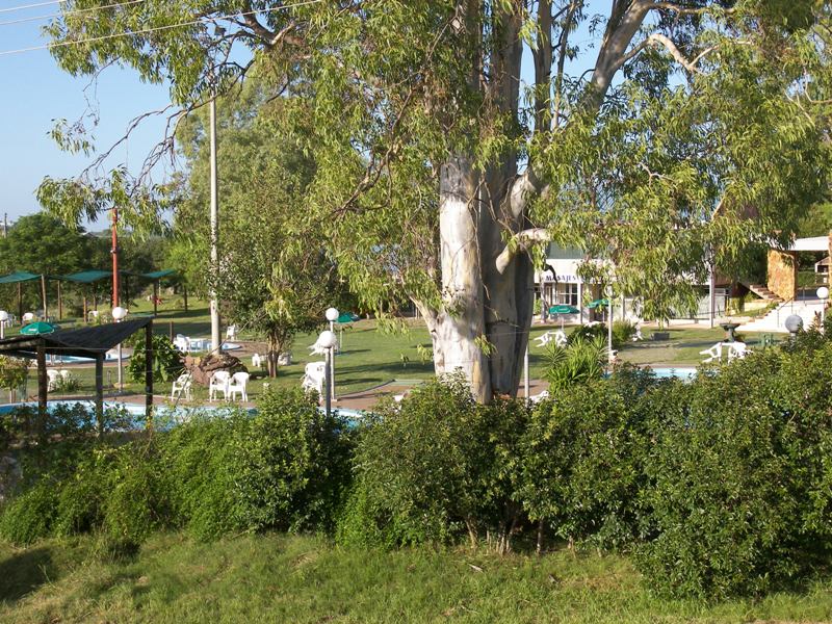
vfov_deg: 24.4
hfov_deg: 32.2
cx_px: 416
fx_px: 1442
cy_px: 312
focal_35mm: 60
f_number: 3.6
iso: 100
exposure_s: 1/800
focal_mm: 12.6
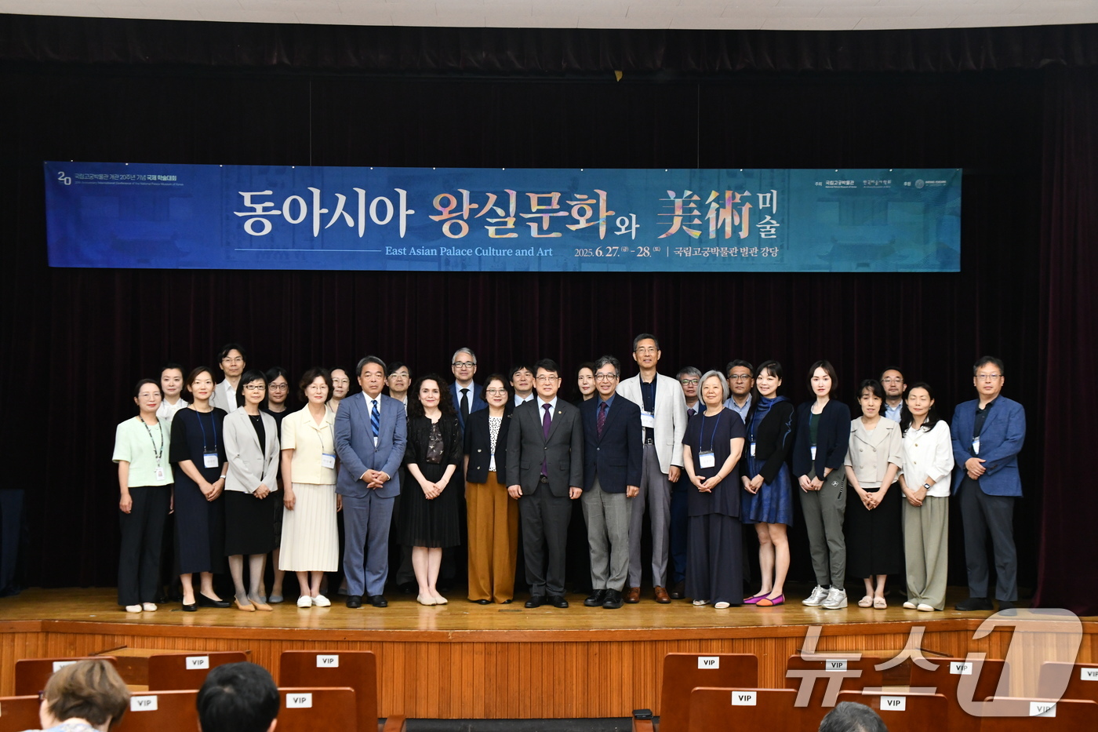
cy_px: 366
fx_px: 1677
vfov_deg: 24.6
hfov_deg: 36.3
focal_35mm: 55
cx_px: 549
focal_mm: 55
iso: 3200
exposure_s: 1/160
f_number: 6.3
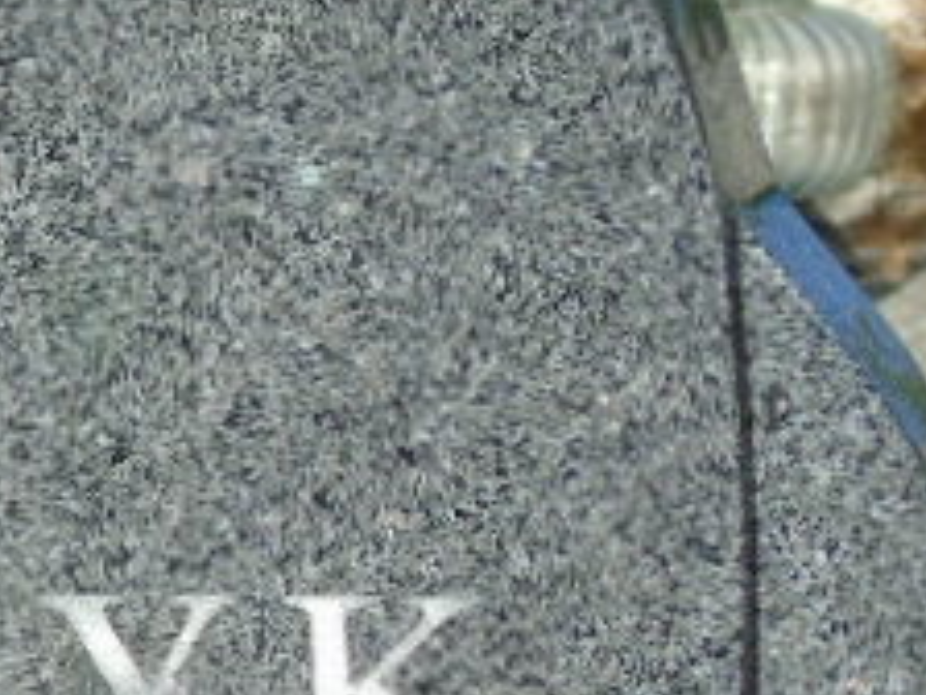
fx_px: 9470
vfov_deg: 4.2
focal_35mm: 354
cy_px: 943
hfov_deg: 5.6
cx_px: -318
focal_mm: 22
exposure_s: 1/320
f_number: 4.6
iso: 80
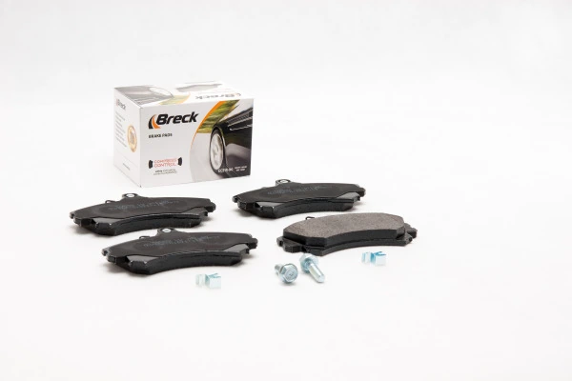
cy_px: 190
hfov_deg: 24.6
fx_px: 1311
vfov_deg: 16.6
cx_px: 286
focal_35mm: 82
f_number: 11
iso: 100
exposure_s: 1/200
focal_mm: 55
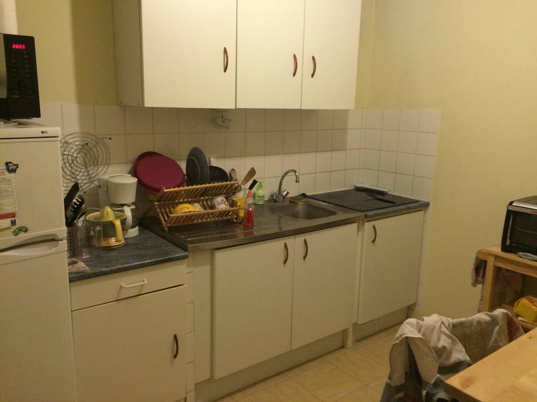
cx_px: 268
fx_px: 450
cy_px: 201
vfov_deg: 48.2
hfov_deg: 61.7
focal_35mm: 29
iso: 250
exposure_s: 1/33
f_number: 2.2
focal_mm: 4.15
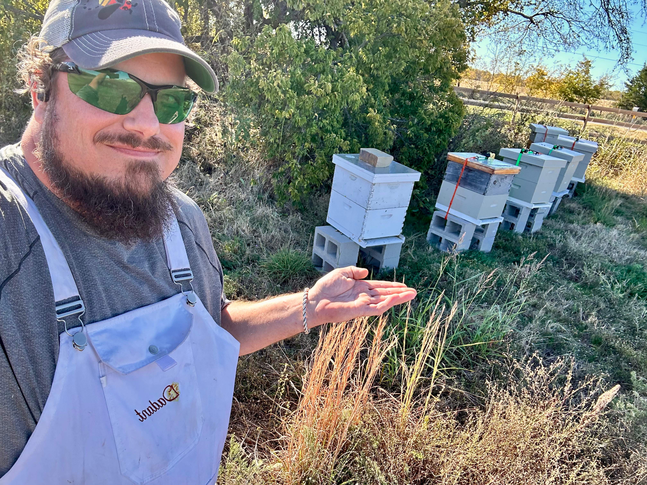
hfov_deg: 73.9
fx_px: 430
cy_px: 242
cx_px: 324
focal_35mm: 23
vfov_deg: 58.9
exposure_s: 1/259
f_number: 1.9
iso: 25
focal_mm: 2.69
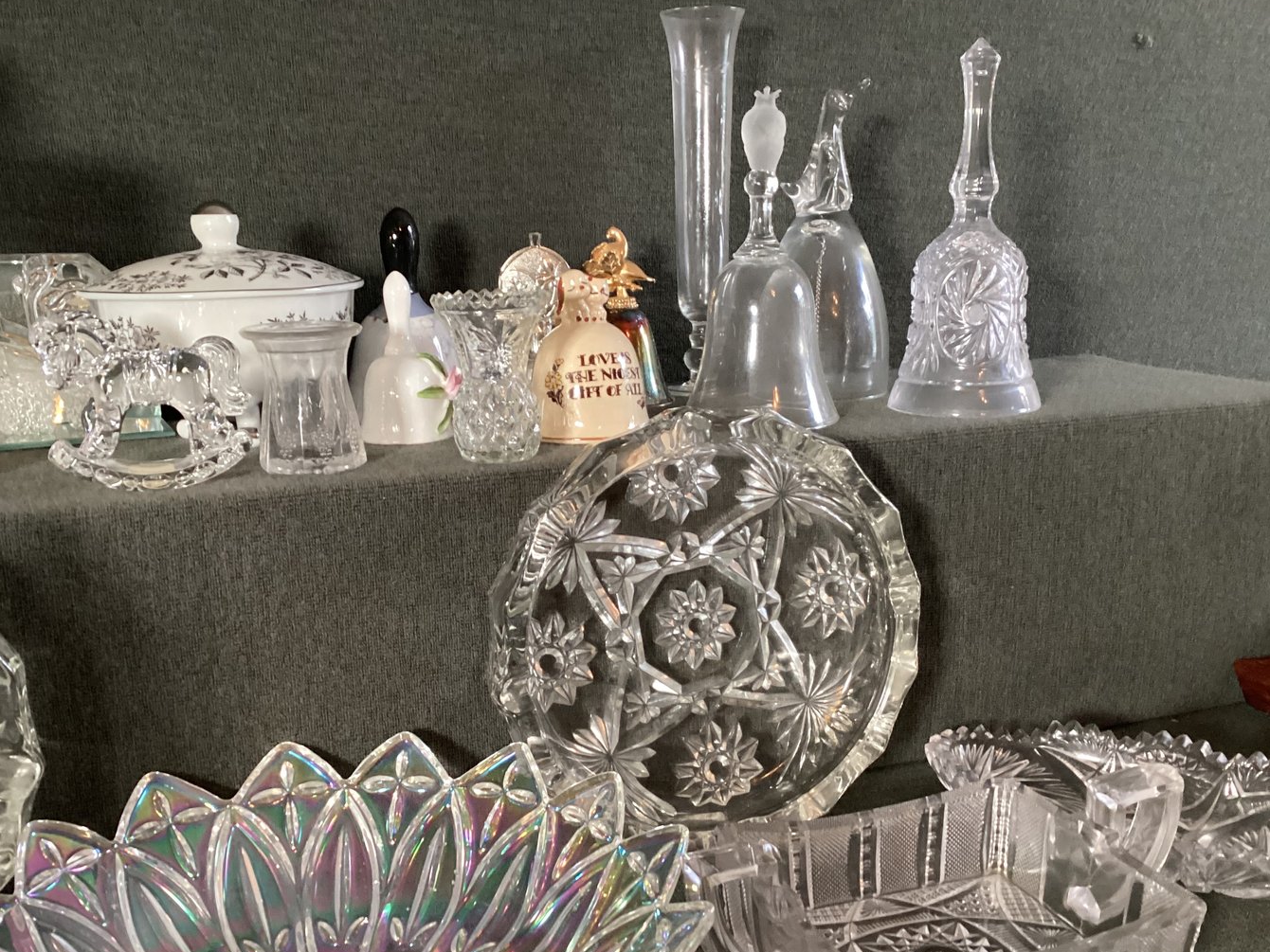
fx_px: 1284
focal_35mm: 35
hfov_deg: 52.6
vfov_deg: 40.6
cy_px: 526
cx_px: 610
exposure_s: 1/60
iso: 400
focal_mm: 3.3
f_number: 2.4
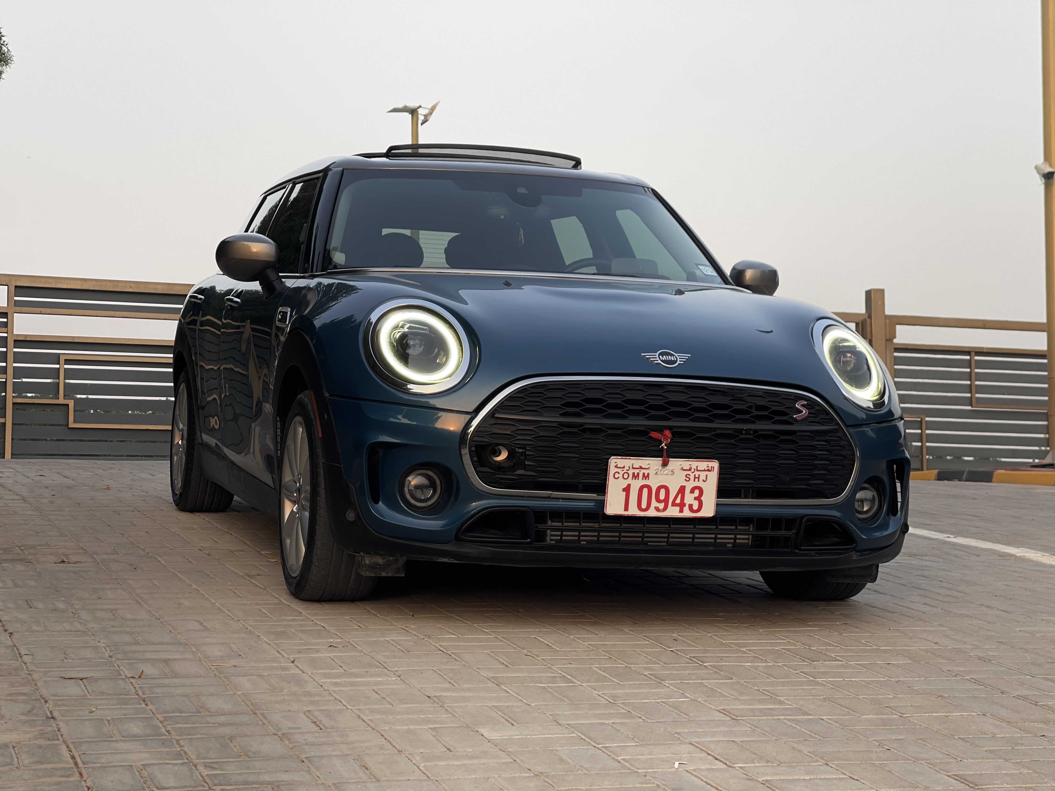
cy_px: 396
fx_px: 1951
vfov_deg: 22.9
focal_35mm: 64
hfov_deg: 30.3
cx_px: 528
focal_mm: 7.5
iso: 20
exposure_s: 1/121
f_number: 2.2
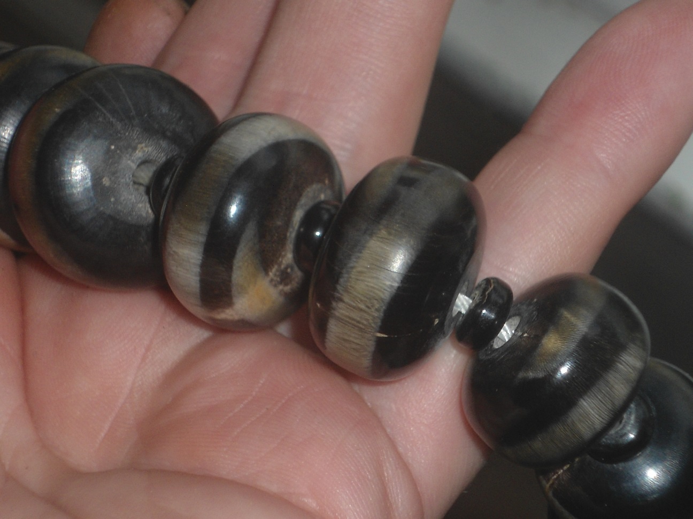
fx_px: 2102
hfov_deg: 18.7
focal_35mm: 105
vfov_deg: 14.1
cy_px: 260
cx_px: 346
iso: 80
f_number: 5.9
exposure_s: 1/60
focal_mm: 18.8
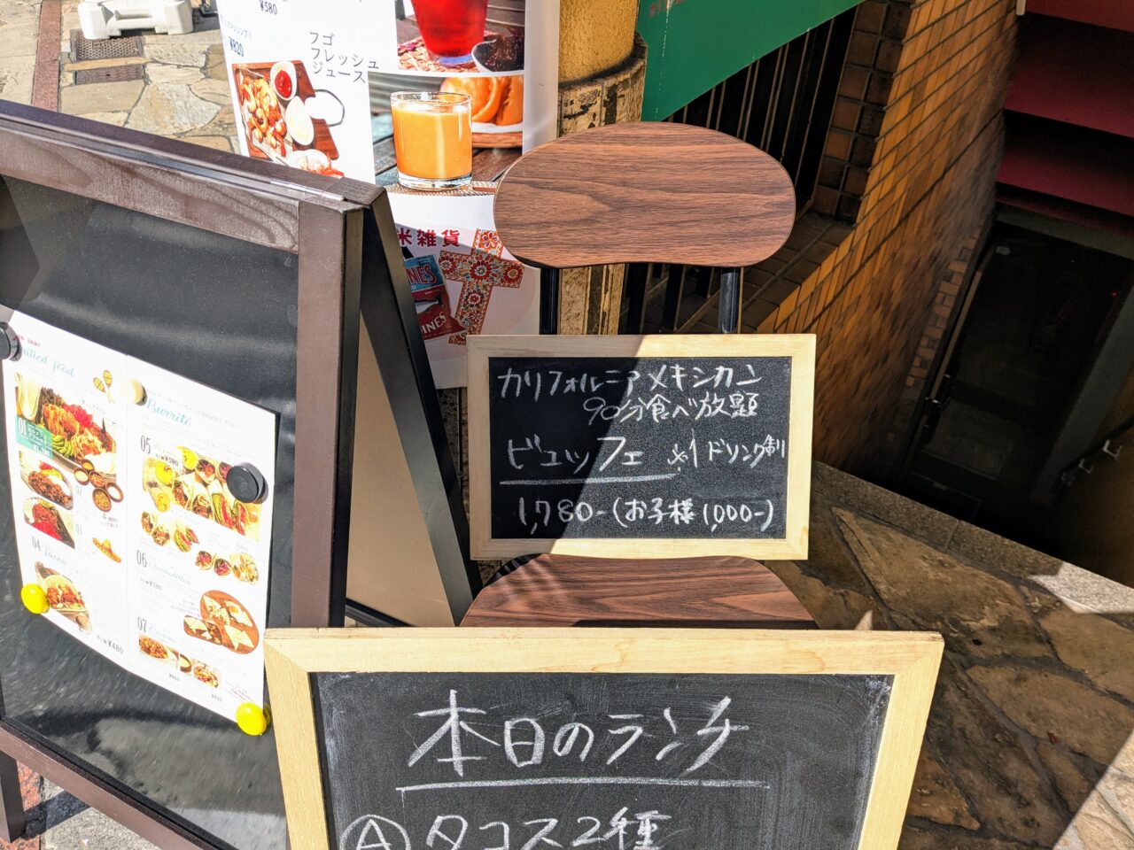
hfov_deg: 65.3
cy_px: 425
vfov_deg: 51.4
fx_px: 885
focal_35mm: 27
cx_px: 567
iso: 50
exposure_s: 1/1799
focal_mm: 4.38
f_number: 1.73
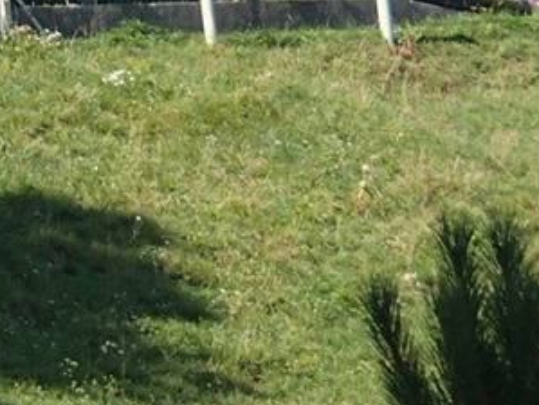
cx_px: -364
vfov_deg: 4.7
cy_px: -331
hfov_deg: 6.2
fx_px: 4864
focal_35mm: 312
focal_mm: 13.09
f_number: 5.7
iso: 100
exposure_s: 1/200
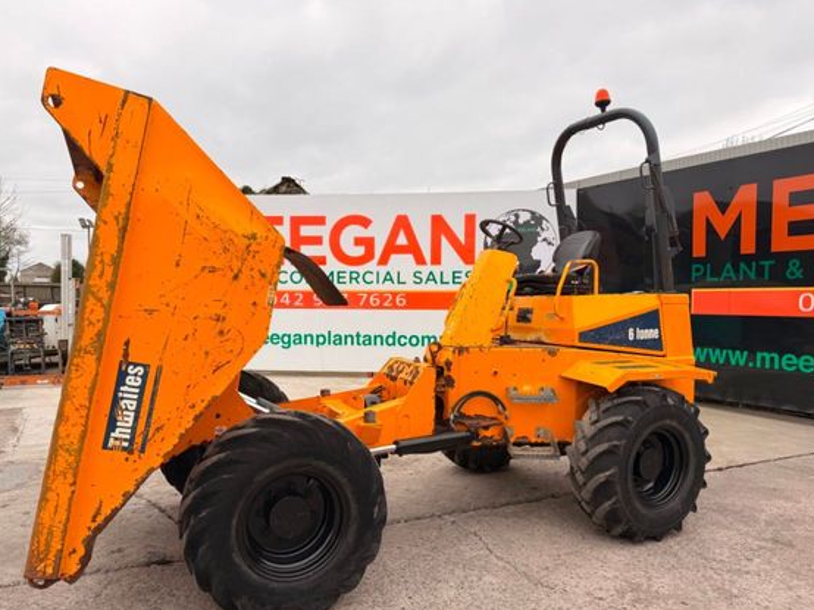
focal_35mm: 26
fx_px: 611
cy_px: 326
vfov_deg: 53.0
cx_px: 391
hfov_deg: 67.3
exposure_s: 1/898
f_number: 1.78
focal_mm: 6.76
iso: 80
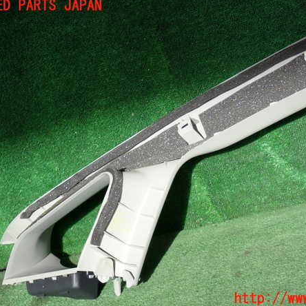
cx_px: 183
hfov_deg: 18.9
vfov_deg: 18.9
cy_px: 152
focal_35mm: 92
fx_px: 920
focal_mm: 13.65
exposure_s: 1/320
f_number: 4.1
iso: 100
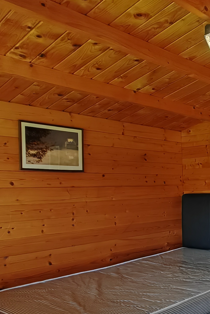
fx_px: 332
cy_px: 193
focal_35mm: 38
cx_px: 283
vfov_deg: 50.3
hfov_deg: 28.0
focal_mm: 1.82
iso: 237
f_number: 2
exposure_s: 1/50
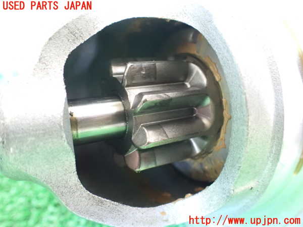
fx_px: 263
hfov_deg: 60.0
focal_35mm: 30
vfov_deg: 46.8
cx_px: 152
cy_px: 114
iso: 1600
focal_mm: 5.4
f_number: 2.3
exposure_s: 1/30
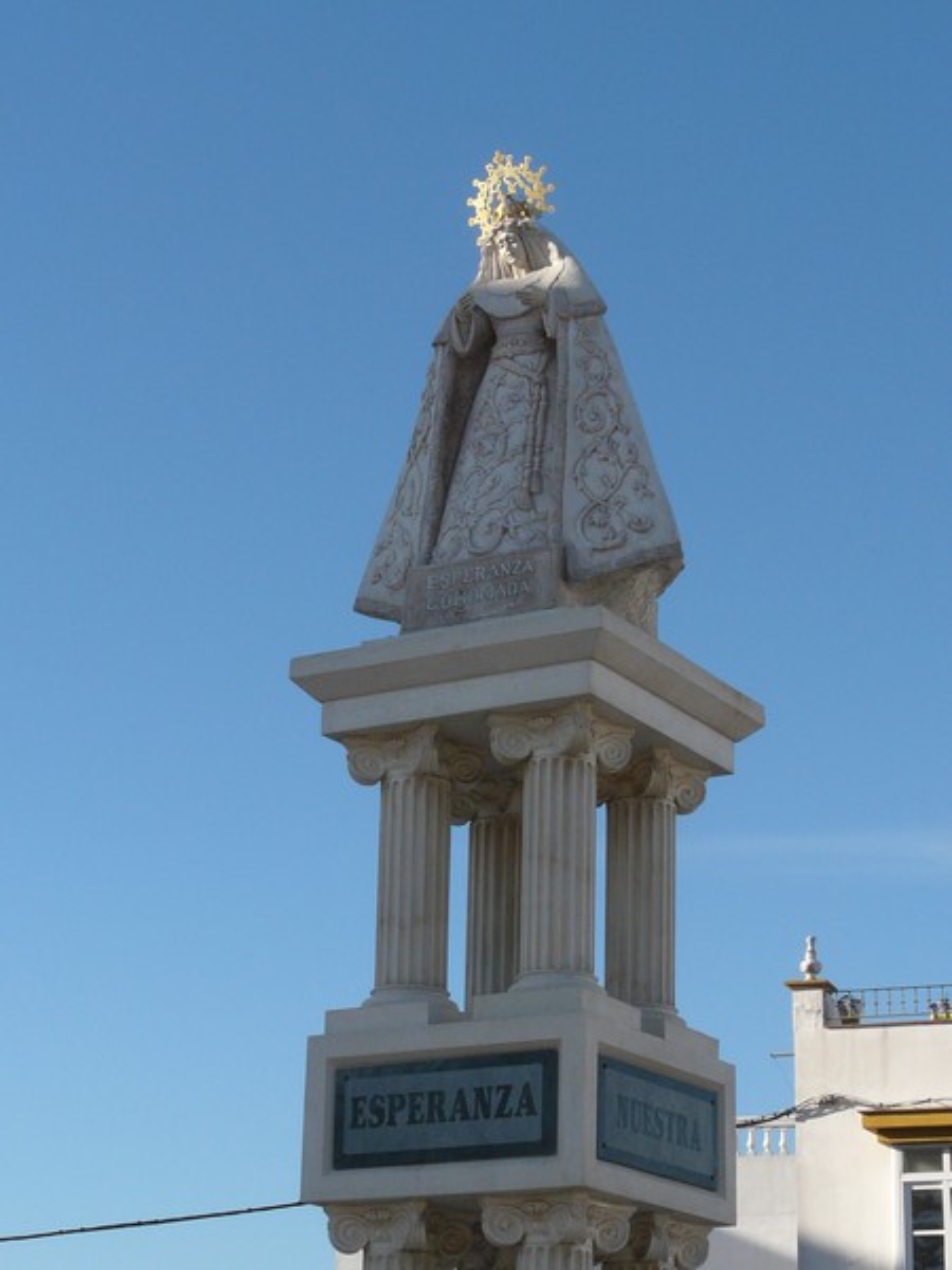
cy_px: 635
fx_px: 2860
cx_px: 476
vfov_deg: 25.0
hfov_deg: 18.9
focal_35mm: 78
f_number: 6.3
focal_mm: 8.1
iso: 100
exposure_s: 1/400
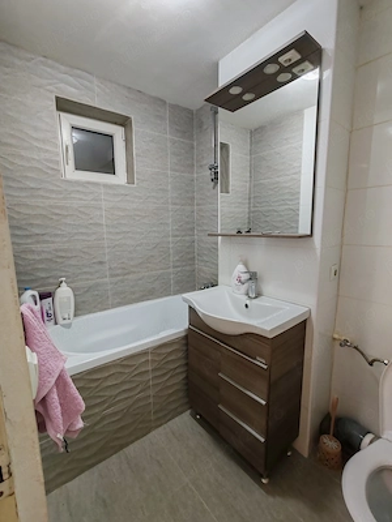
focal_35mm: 16
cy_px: 261
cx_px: 196
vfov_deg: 94.5
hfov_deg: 78.1
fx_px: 242
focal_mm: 1.96
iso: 400
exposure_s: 1/33
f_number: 2.2
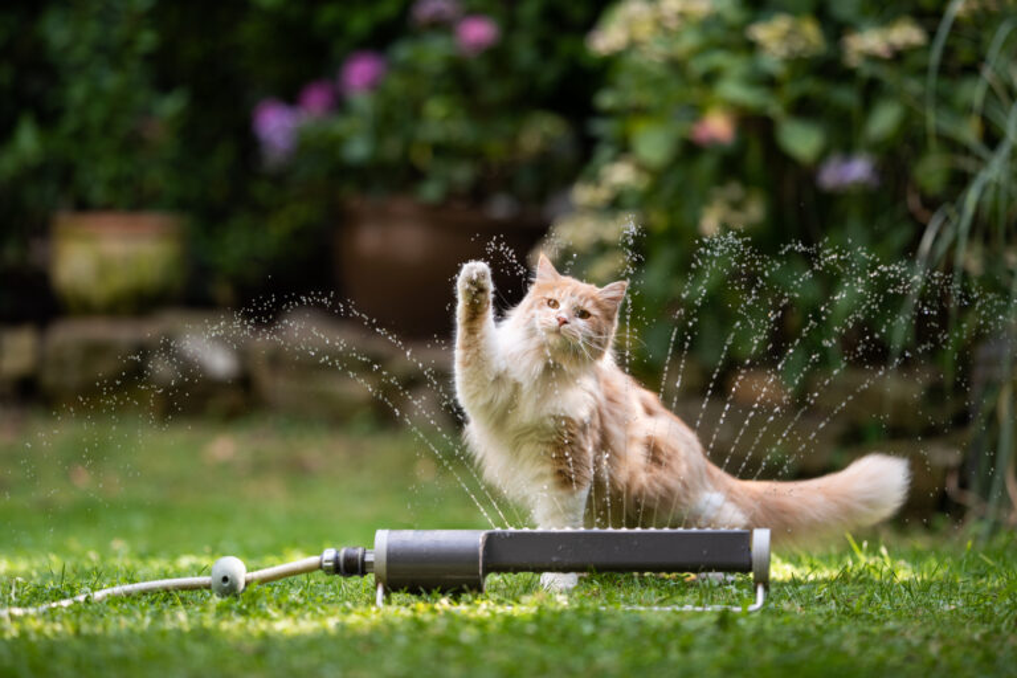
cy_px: 339
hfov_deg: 15.2
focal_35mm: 135
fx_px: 3813
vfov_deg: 10.2
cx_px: 508
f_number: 2
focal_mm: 135
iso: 100
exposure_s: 1/1250
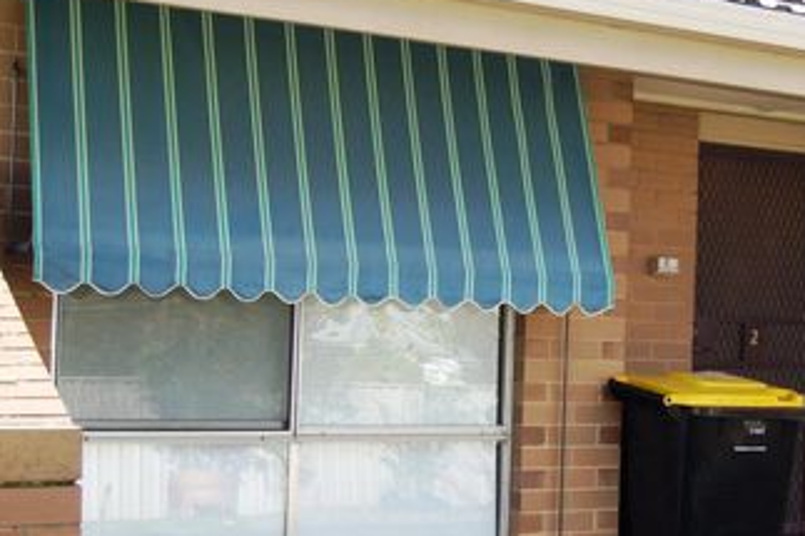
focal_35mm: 68
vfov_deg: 20.1
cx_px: 526
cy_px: 313
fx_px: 1514
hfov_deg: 29.6
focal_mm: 31
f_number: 5.6
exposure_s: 1/125
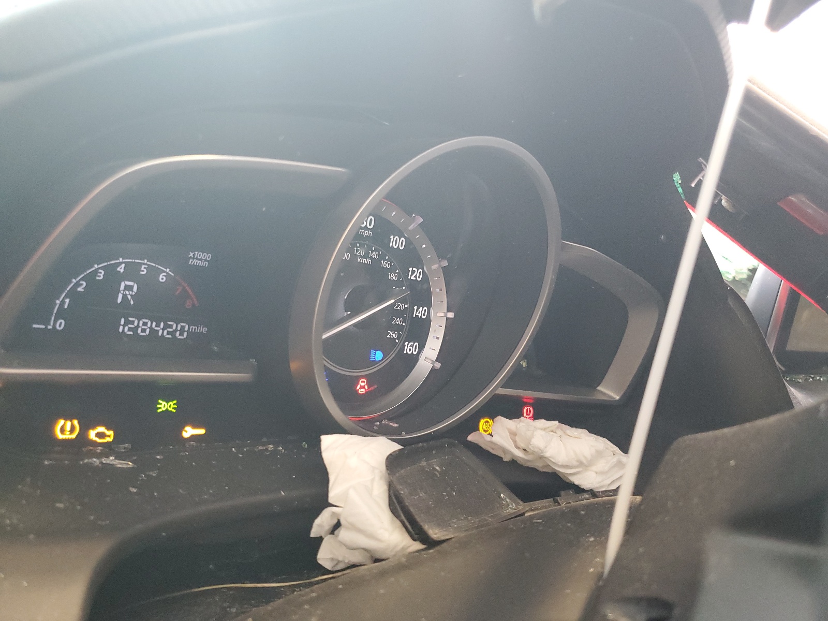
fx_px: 622
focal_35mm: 26
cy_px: 310
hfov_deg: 67.3
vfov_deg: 53.1
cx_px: 414
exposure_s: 1/50
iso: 351
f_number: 1.5
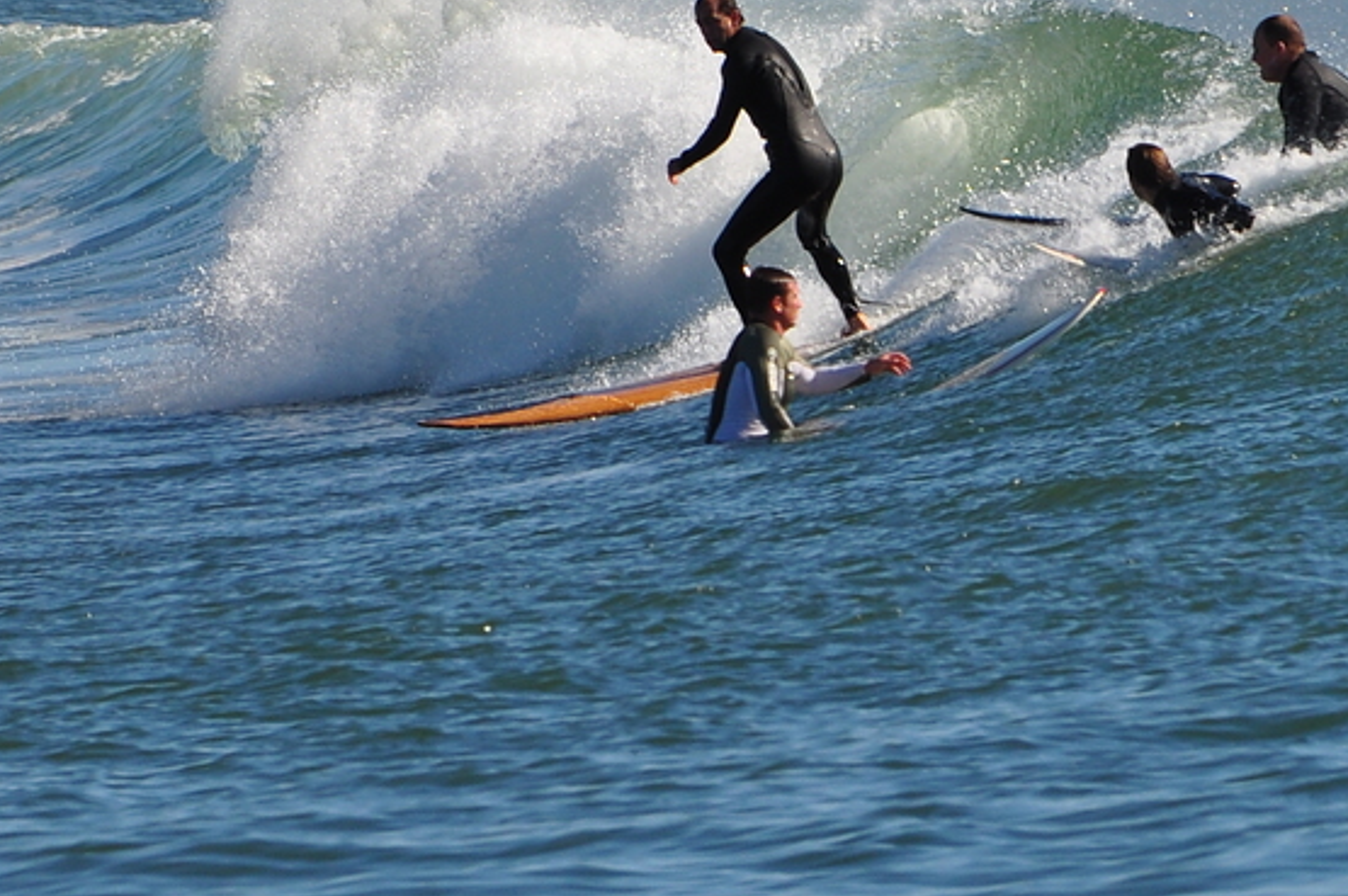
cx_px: 265
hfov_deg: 1.6
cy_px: 174
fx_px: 48521
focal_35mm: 1297
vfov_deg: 1.1
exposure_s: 1/400
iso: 200
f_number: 11
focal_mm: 300
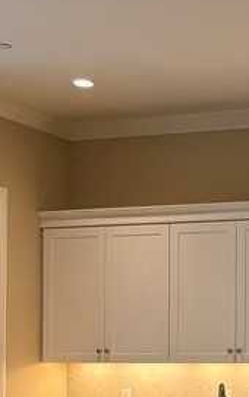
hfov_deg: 12.3
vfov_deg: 19.6
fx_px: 1126
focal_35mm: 104
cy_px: 356
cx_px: 305
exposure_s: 1/120
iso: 100
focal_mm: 5.96
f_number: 1.6
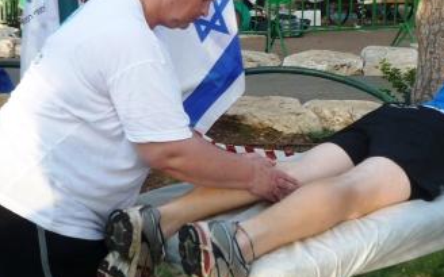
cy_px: 91
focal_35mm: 71
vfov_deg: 18.3
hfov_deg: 28.8
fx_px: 859
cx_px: 302
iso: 100
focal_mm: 4.9
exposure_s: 1/125
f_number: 3.1
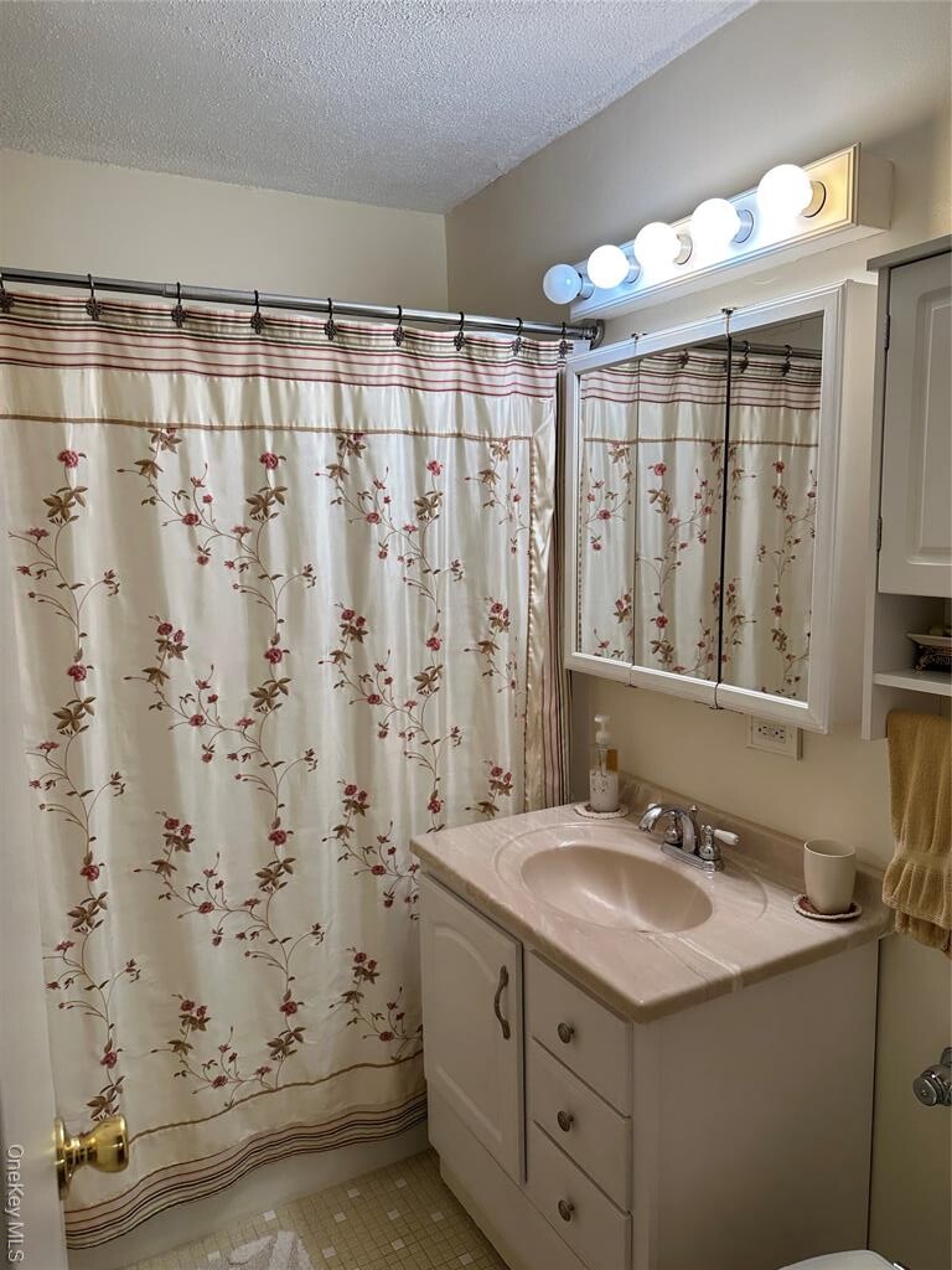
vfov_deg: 71.6
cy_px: 635
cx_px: 476
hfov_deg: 56.8
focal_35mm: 24
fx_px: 880
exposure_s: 1/120
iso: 80
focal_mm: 6.86
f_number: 1.78
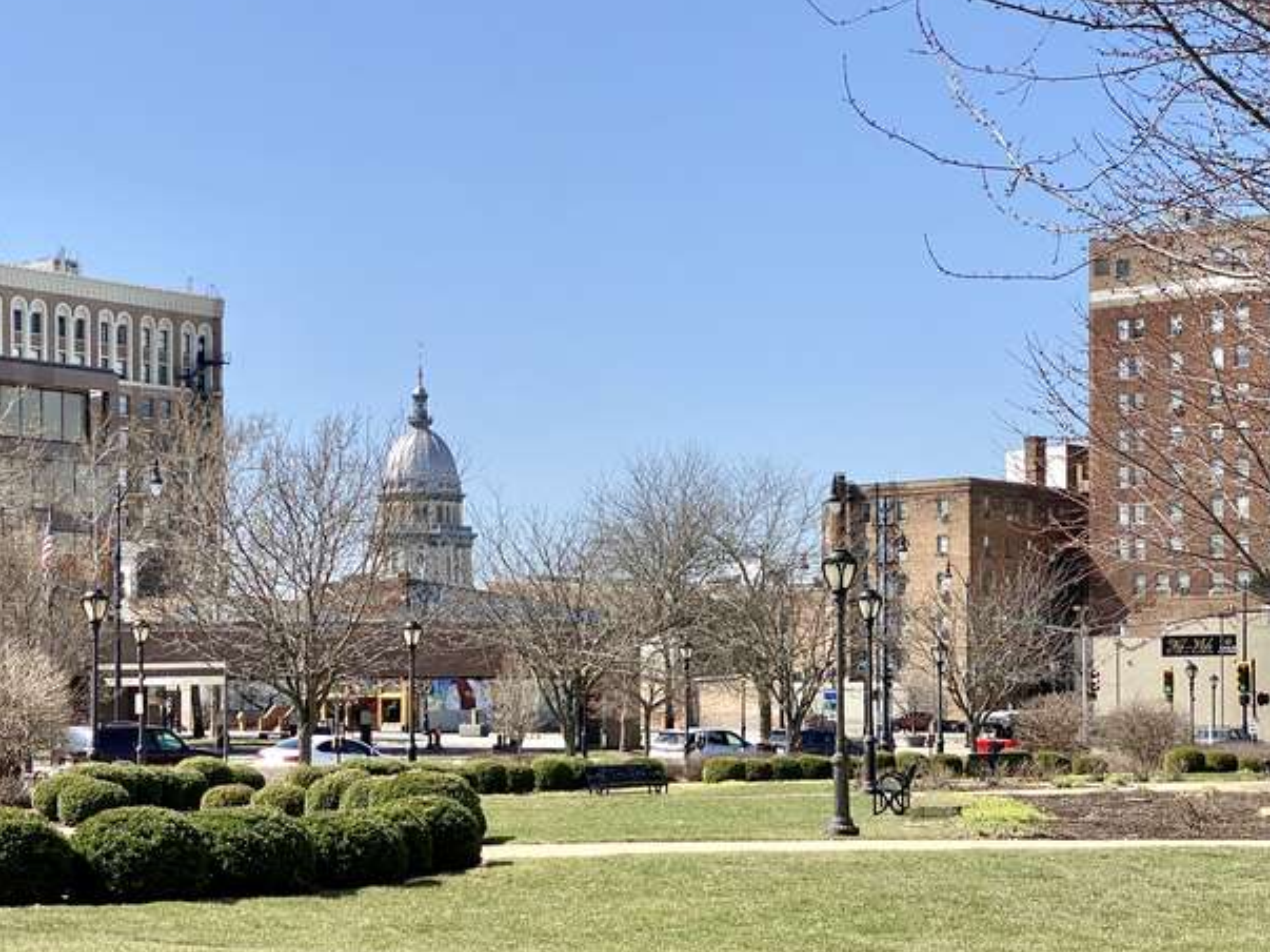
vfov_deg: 21.3
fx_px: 2531
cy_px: 596
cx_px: 465
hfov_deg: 28.1
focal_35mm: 69
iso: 20
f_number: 2
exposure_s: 1/1653
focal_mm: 6
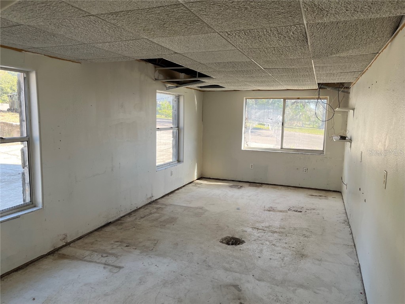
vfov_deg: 53.1
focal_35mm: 26
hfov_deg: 67.3
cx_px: 202
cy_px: 152
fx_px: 304
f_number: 1.6
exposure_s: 1/164
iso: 64
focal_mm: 5.1
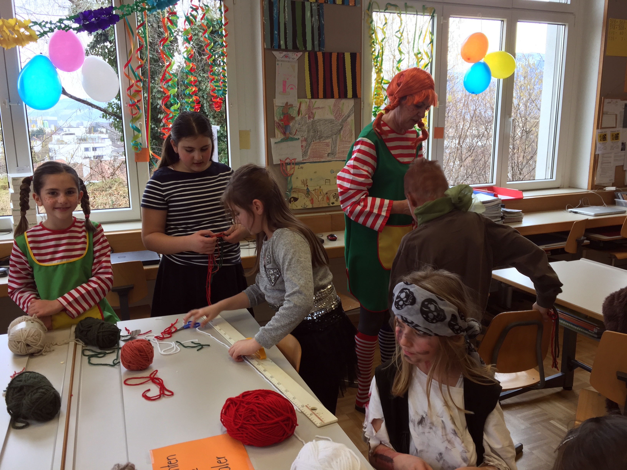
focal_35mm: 29
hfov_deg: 61.7
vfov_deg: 48.2
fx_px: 525
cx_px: 314
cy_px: 235
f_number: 2.2
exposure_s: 1/50
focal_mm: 4.15
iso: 32
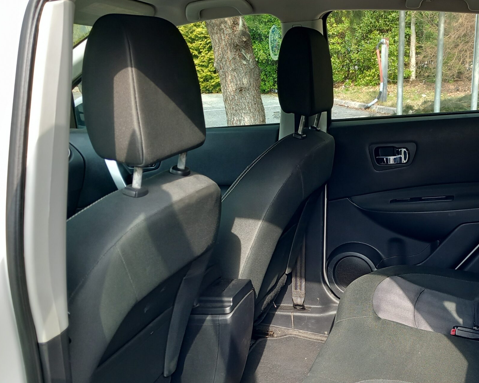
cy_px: 269
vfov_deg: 35.2
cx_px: 350
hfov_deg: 42.7
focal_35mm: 42
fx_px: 595
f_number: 1.8
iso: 32
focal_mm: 4
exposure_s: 1/50
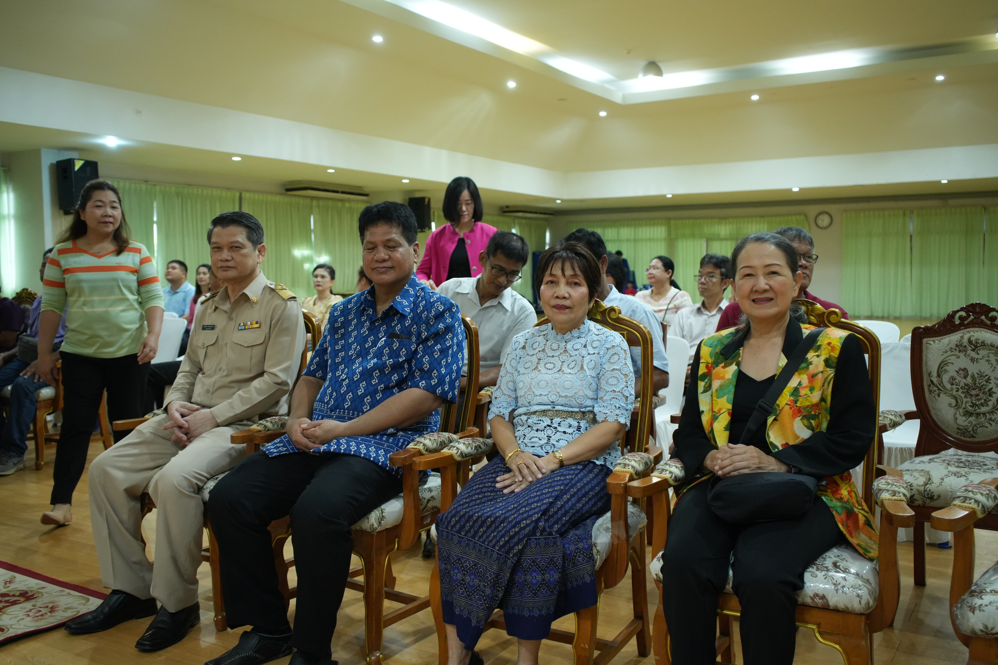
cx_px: 499
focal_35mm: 32
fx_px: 887
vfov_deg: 41.1
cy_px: 332
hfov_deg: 58.7
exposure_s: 1/125
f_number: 4
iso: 3200
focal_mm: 32
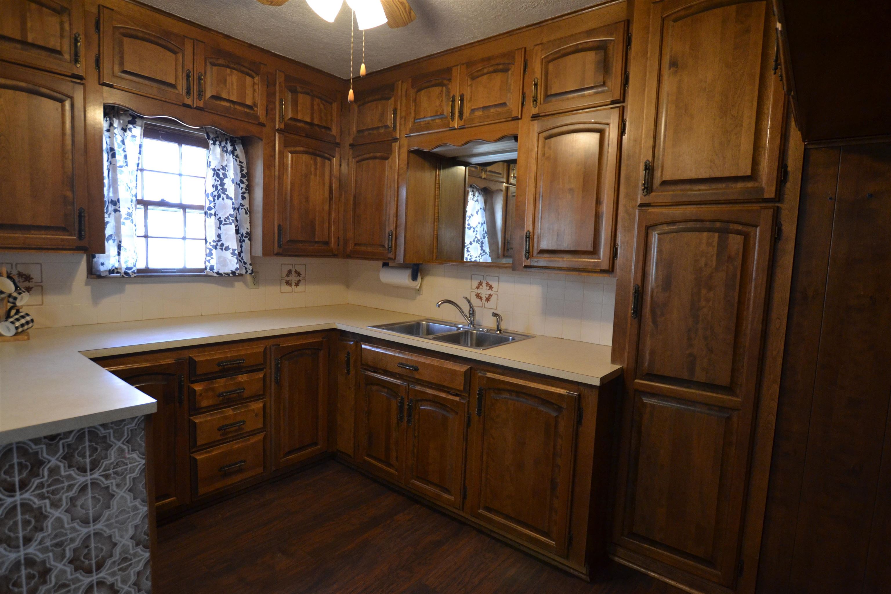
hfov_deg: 90.0
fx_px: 445
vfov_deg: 67.4
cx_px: 446
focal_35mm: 18
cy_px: 297
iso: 1100
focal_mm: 12
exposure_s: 1/60
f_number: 3.5
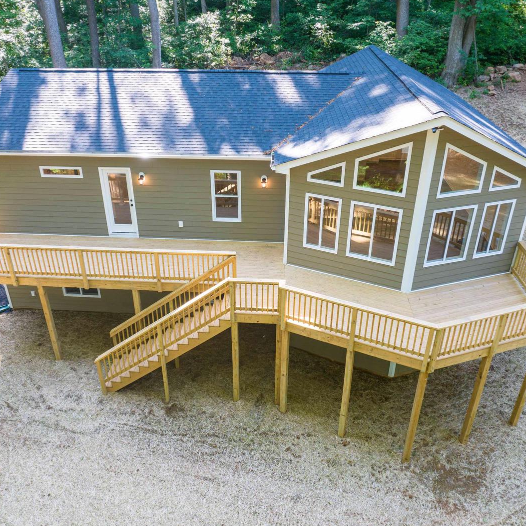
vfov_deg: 55.6
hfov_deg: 55.6
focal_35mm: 29
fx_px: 499
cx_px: 257
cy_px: 263
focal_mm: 12.29
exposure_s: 1/80
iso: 130
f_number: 2.8
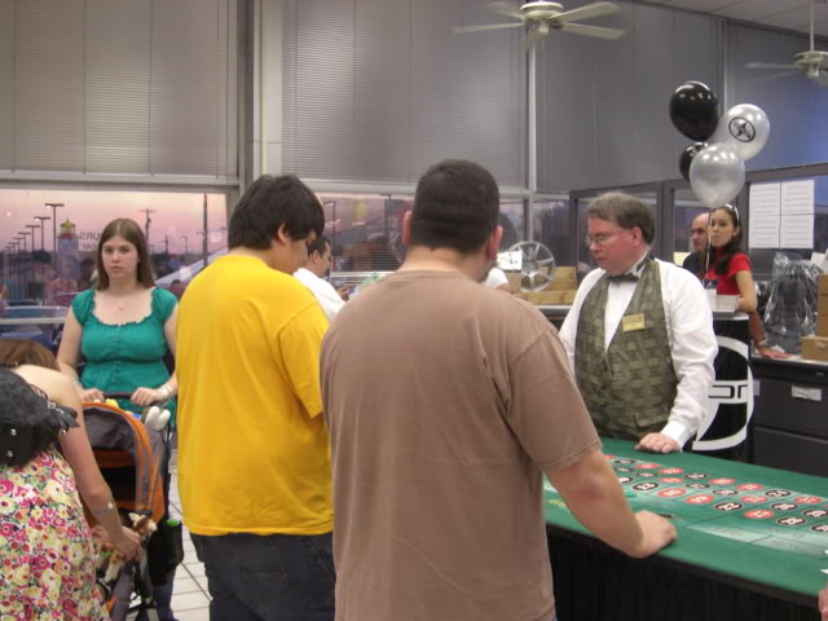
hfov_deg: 49.0
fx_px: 909
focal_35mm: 38
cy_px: 310
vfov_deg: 37.7
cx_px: 414
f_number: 2.8
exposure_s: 1/60
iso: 400
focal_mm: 7.9
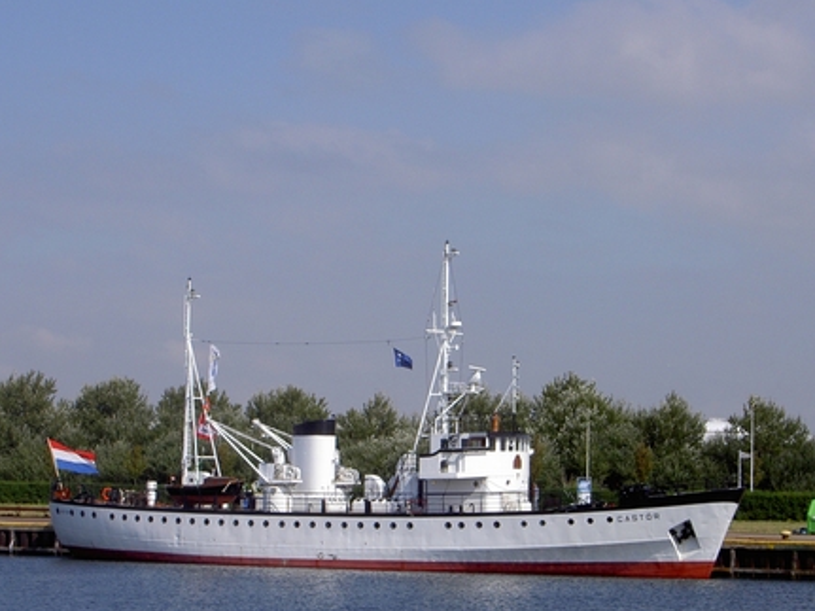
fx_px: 2754
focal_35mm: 117
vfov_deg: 12.6
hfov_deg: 16.8
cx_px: 407
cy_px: 422
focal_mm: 17.4
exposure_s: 1/400
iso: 100
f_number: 6.8
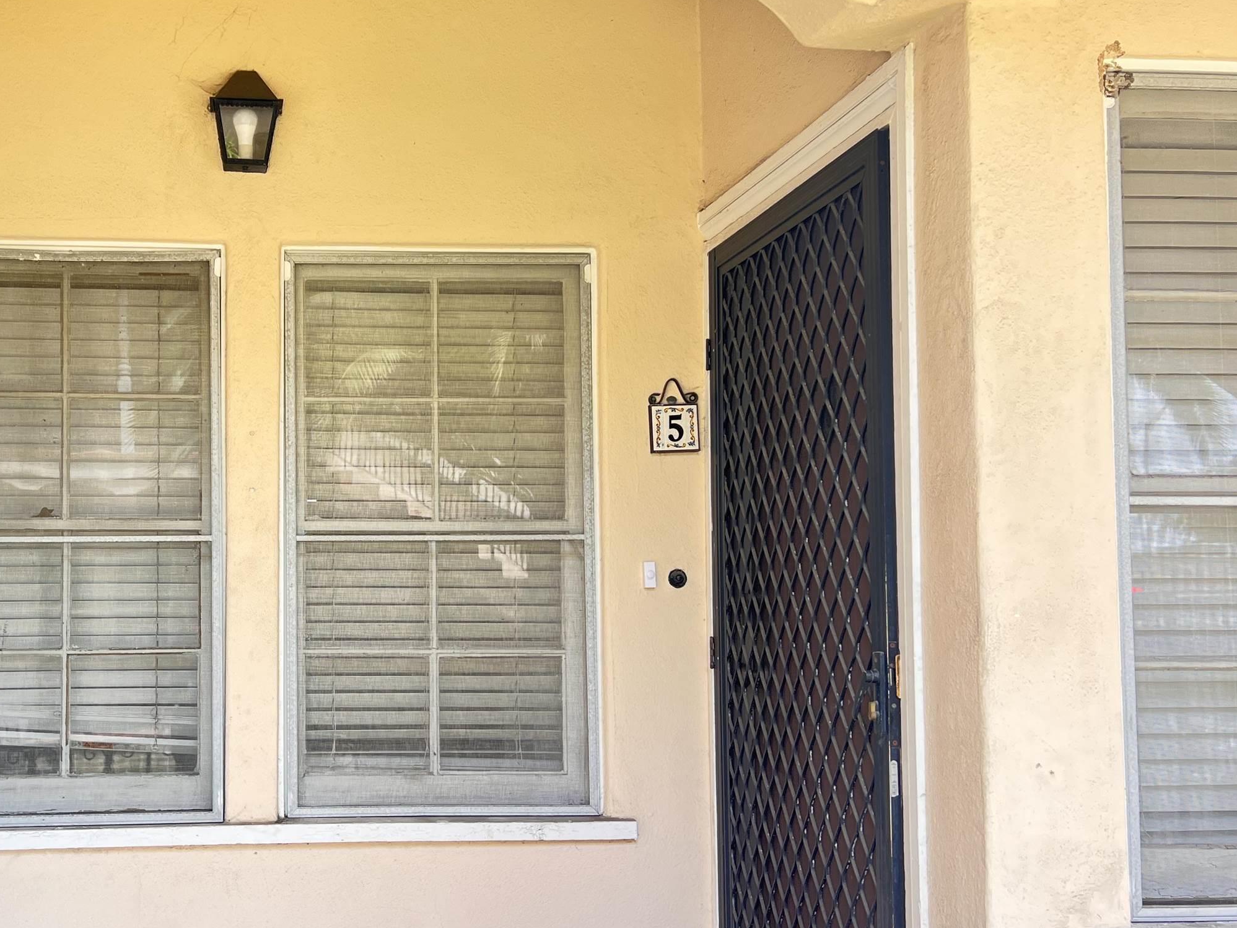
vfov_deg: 35.9
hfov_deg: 45.1
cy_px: 537
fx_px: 1429
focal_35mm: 40
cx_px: 302
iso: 64
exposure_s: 1/133
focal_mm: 5.7
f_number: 1.5
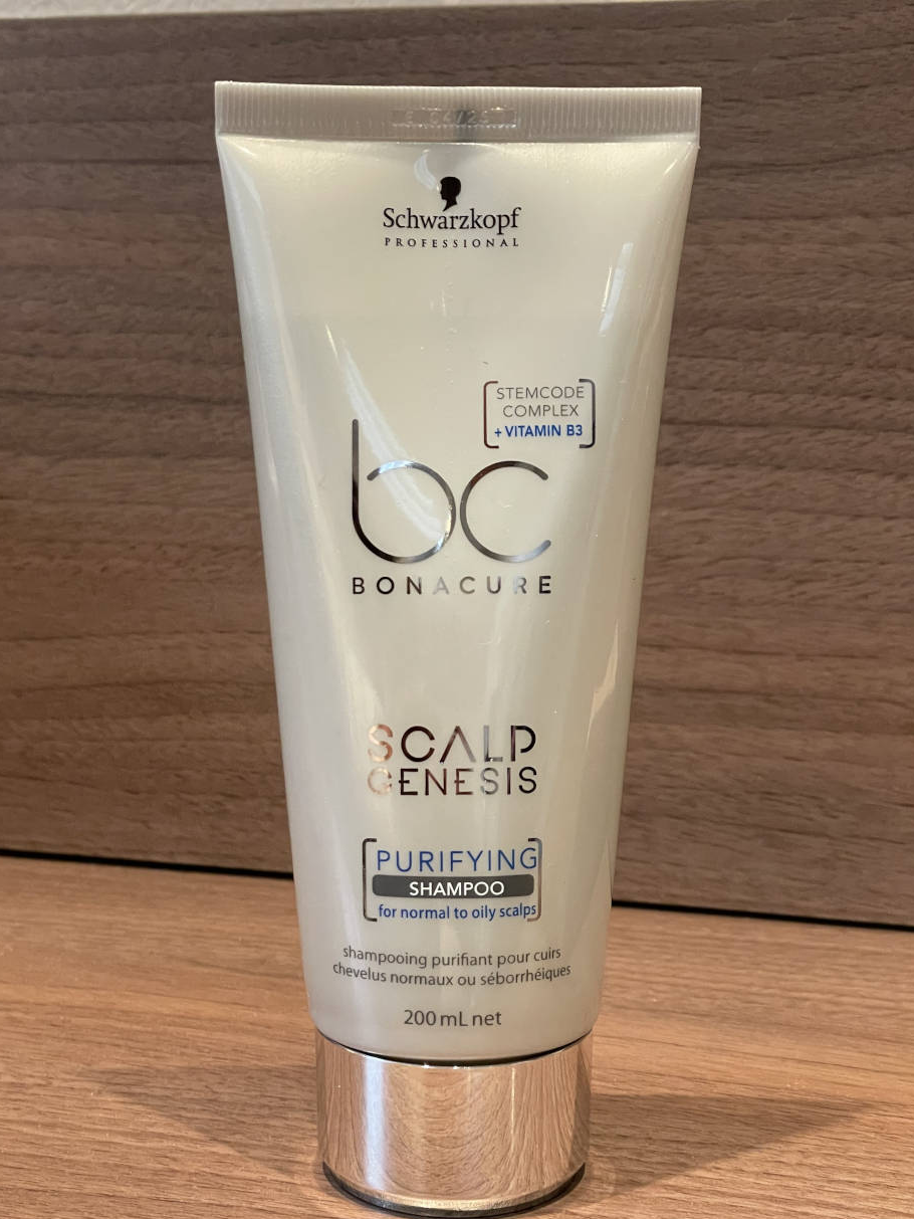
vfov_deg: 32.1
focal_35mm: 60
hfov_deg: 24.4
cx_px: 402
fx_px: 2112
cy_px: 679
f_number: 2
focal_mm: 6
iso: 400
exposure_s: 1/50
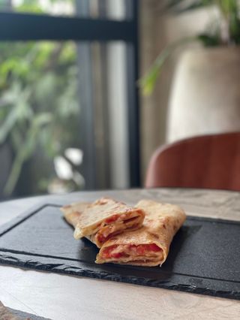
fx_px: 480
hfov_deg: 28.1
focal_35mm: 52
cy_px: 160
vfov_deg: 36.8
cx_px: 120
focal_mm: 6
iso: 125
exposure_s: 1/122
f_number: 2
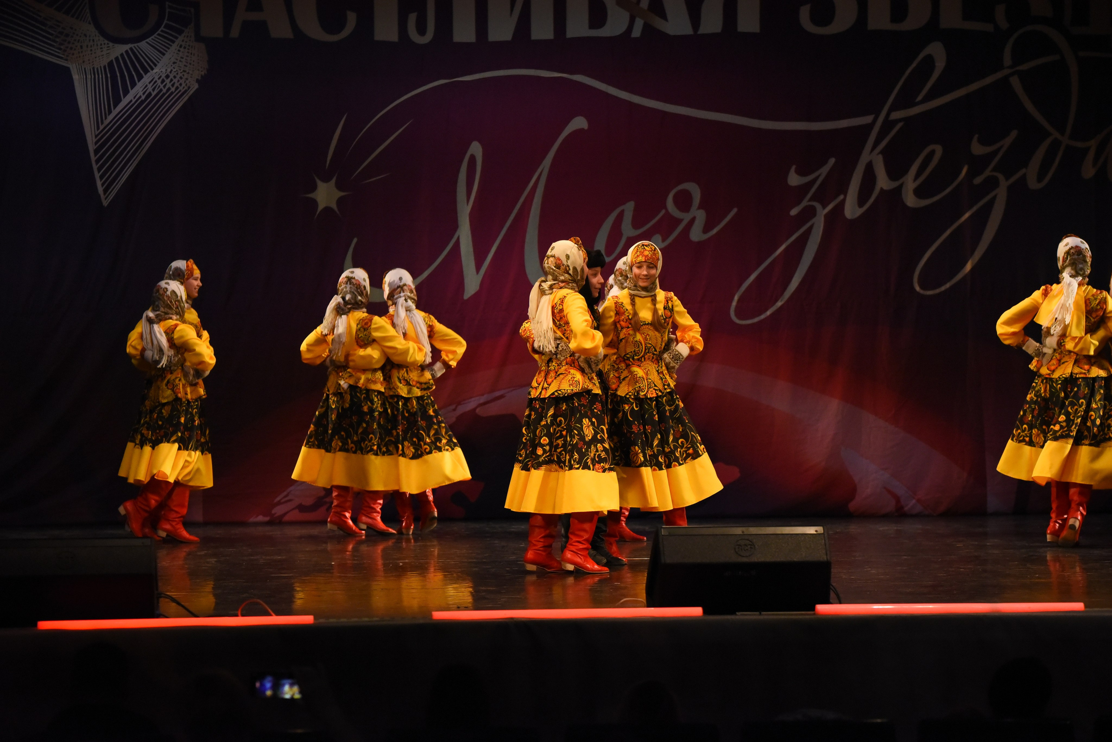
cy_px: 371
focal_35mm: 105
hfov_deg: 19.4
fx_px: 3244
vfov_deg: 13.1
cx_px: 556
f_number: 3.5
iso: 5000
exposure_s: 1/800
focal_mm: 105
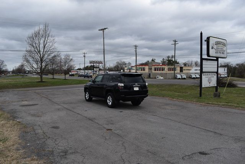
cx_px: 122
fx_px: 184
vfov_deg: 48.0
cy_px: 82
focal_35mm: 27
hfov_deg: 67.4
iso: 125
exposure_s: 1/250
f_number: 8
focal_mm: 18
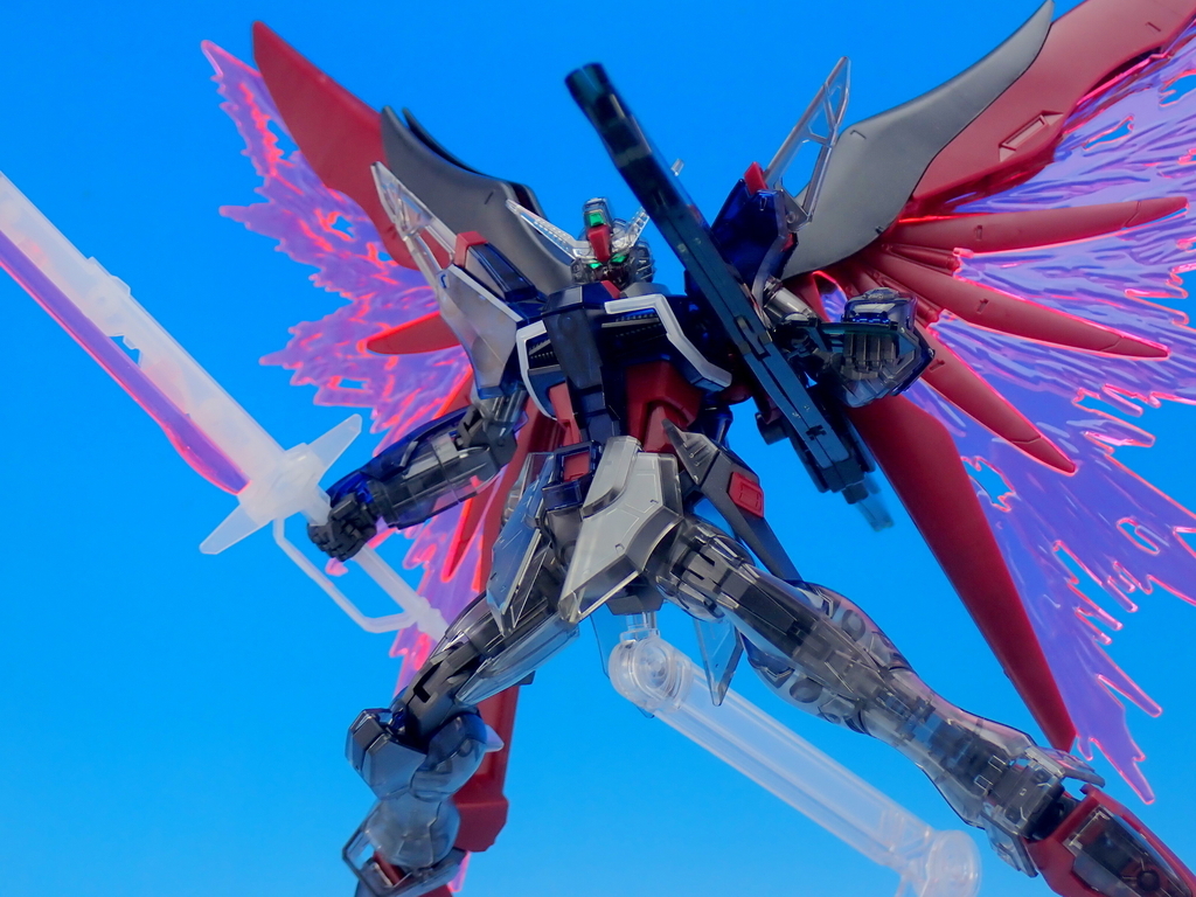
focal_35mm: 77
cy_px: 448
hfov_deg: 25.3
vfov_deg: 19.1
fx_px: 2660
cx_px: 598
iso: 100
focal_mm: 13.65
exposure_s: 1/15
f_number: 4.1
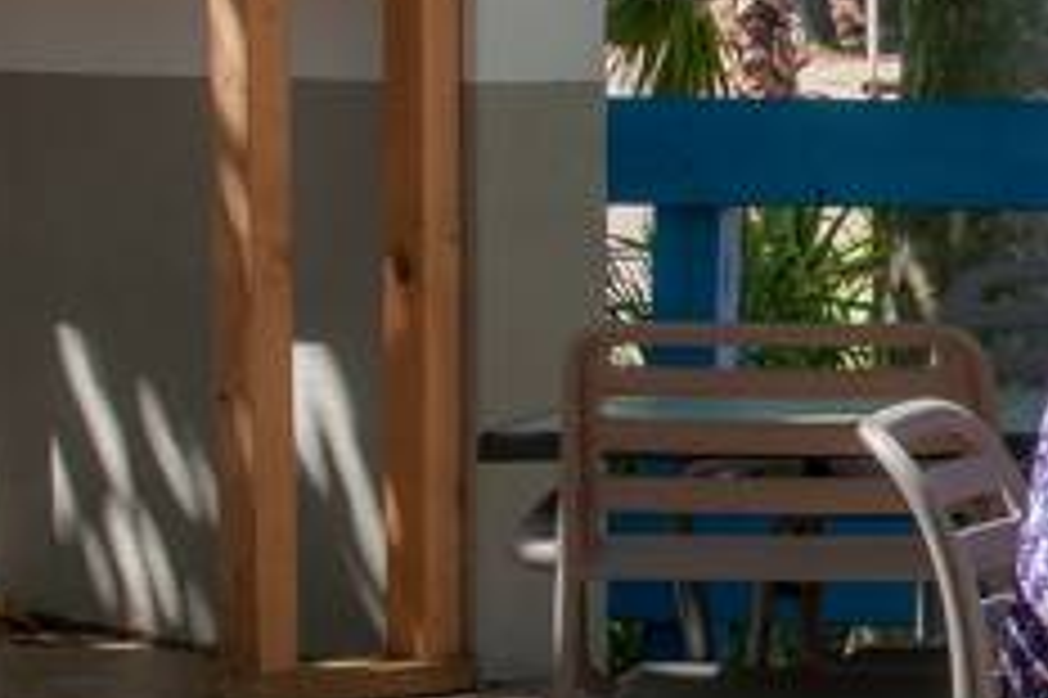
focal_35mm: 209
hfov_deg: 9.4
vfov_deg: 6.6
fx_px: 6080
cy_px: 311
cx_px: 1853
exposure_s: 1/125
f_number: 10
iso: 200
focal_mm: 36
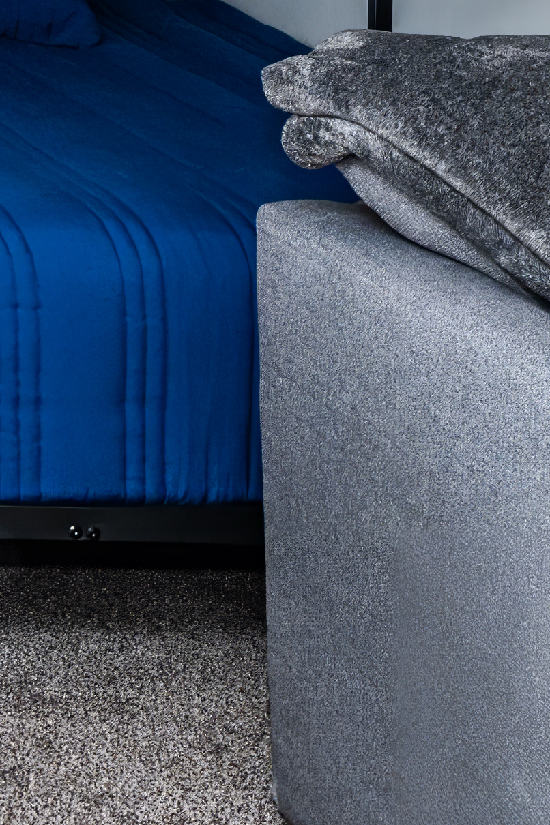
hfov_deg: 9.7
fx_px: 2579
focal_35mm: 112
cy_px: -417
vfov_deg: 16.5
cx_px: -1030
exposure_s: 1/60
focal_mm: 22.5
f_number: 10
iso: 400
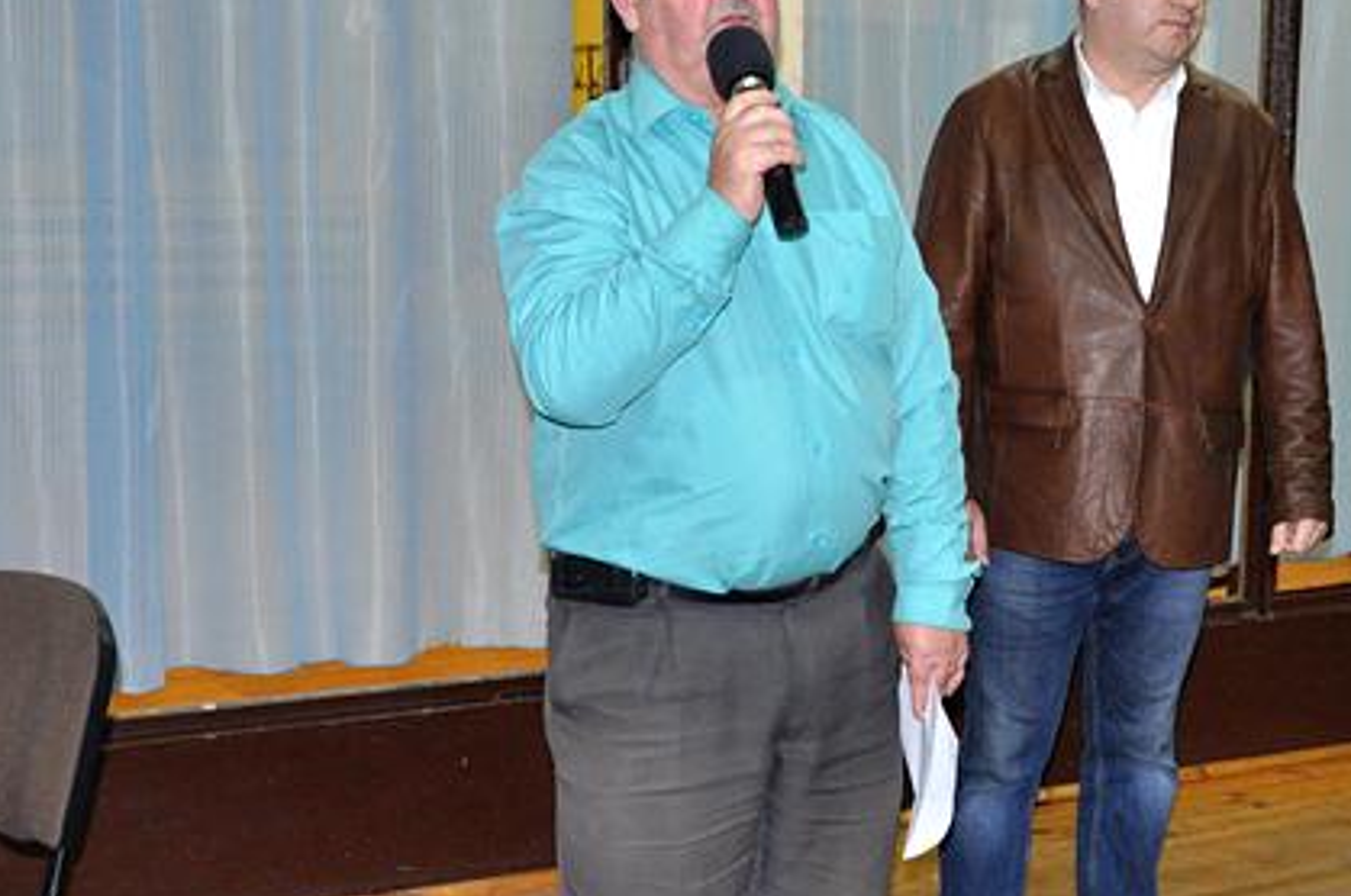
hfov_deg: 29.4
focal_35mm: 67
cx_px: 1096
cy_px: 533
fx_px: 2510
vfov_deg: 20.2
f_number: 4.5
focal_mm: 22
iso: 1250
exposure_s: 1/60
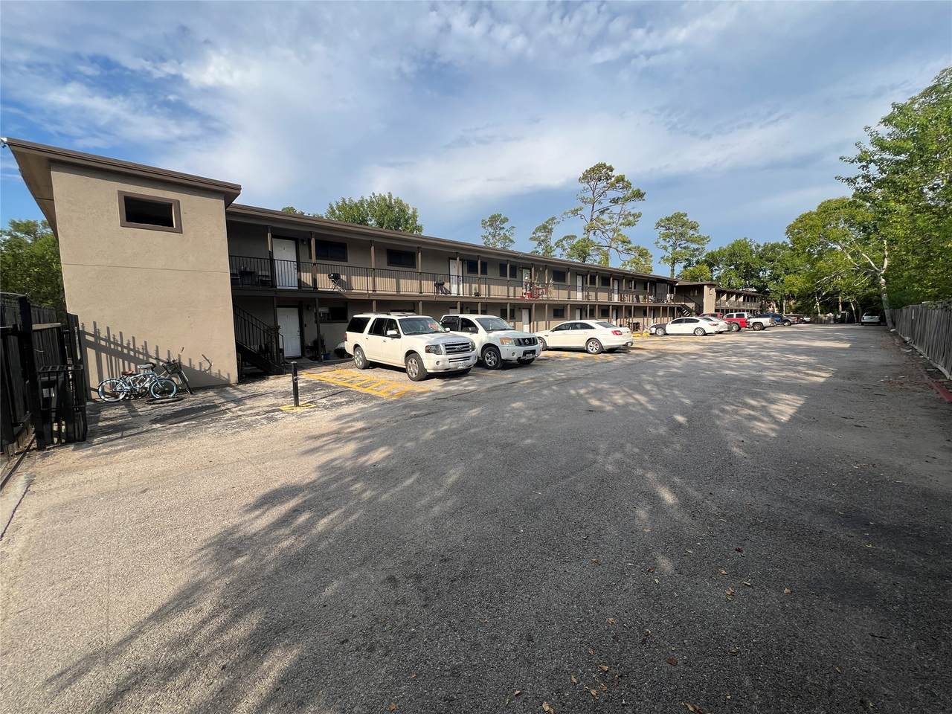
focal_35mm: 13
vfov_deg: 89.9
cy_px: 357
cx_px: 476
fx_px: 358
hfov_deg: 106.2
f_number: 1.8
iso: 32
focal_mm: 1.57
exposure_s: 1/1054
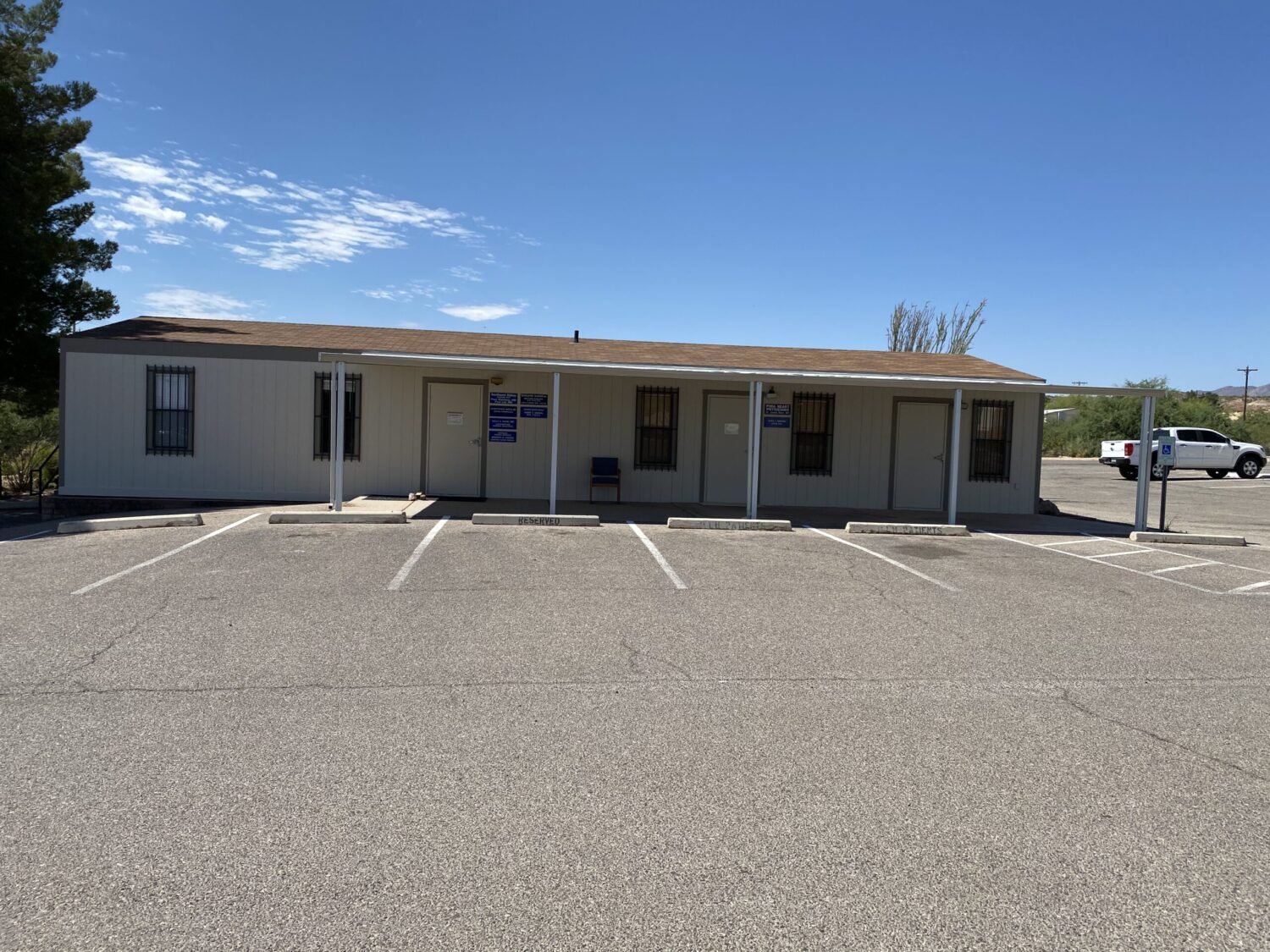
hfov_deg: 67.3
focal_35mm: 26
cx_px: 635
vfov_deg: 53.1
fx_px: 954
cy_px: 476
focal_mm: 4.25
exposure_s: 1/3497
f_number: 1.8
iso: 32
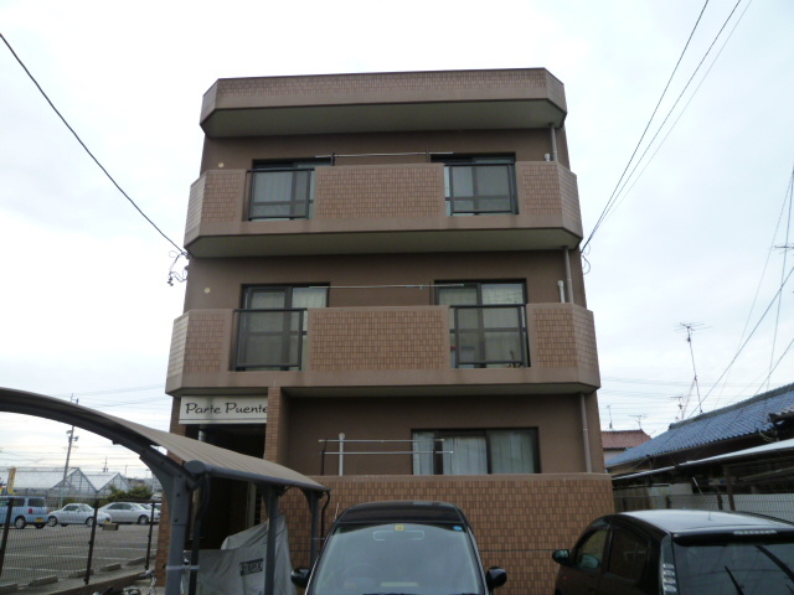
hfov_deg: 69.4
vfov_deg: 54.9
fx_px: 573
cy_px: 298
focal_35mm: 25
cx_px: 397
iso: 125
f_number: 4
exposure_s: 1/250
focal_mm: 4.5
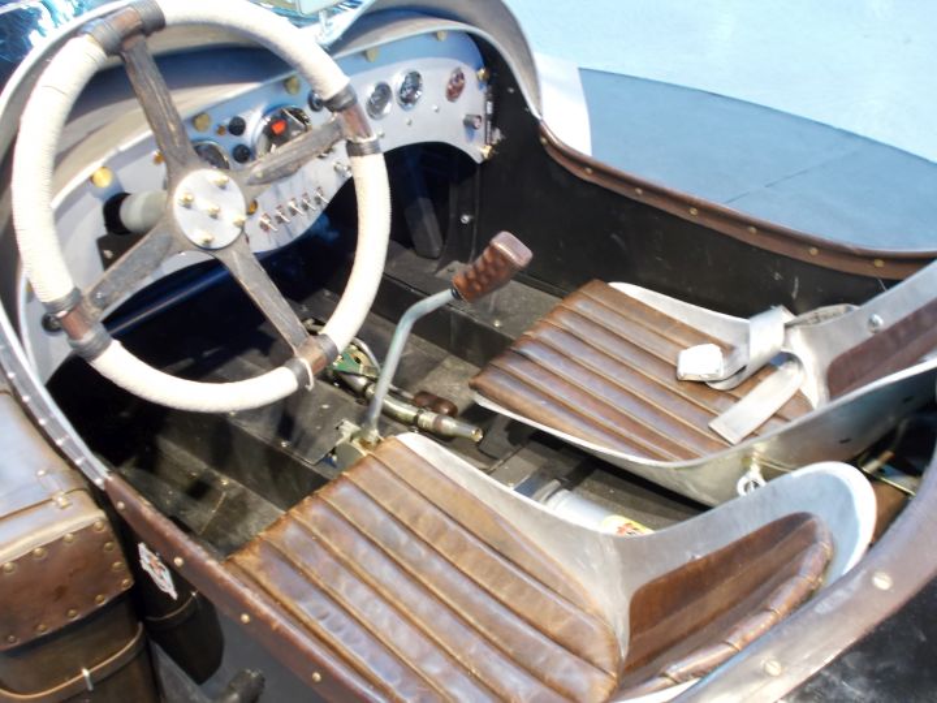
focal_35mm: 39
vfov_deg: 36.8
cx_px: 468
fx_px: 1056
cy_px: 352
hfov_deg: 47.9
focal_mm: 6.9
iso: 200
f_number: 3.9
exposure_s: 1/8
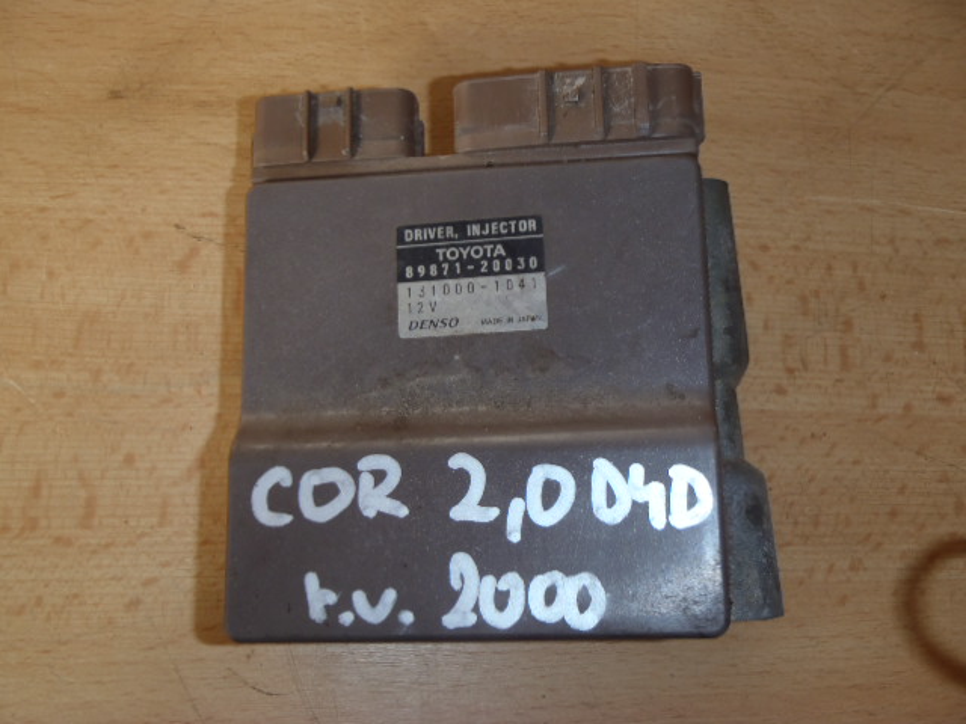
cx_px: 483
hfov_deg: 49.0
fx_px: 1060
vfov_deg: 37.7
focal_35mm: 38
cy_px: 362
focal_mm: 6.83
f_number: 4.6
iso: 100
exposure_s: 1/40
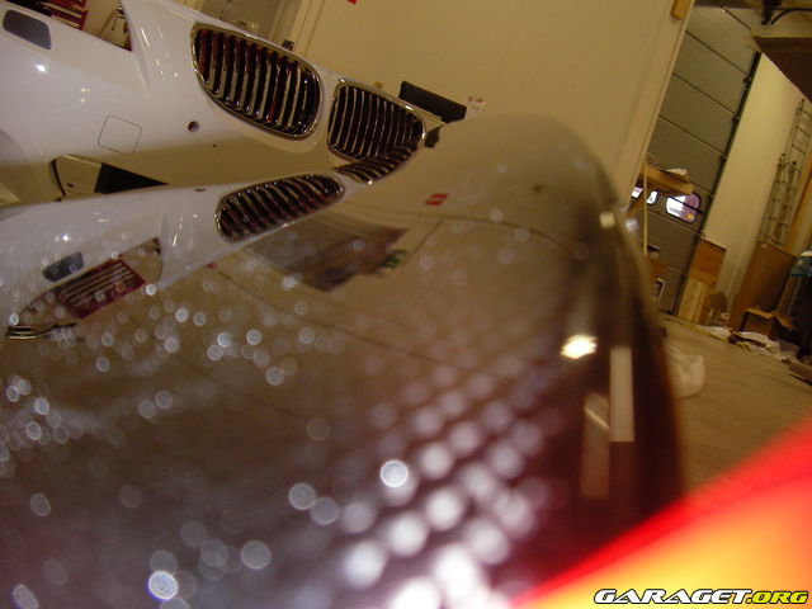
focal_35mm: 41
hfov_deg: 45.8
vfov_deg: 35.1
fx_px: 962
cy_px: 304
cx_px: 406
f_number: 3.5
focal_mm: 6.3
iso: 135
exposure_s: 1/30
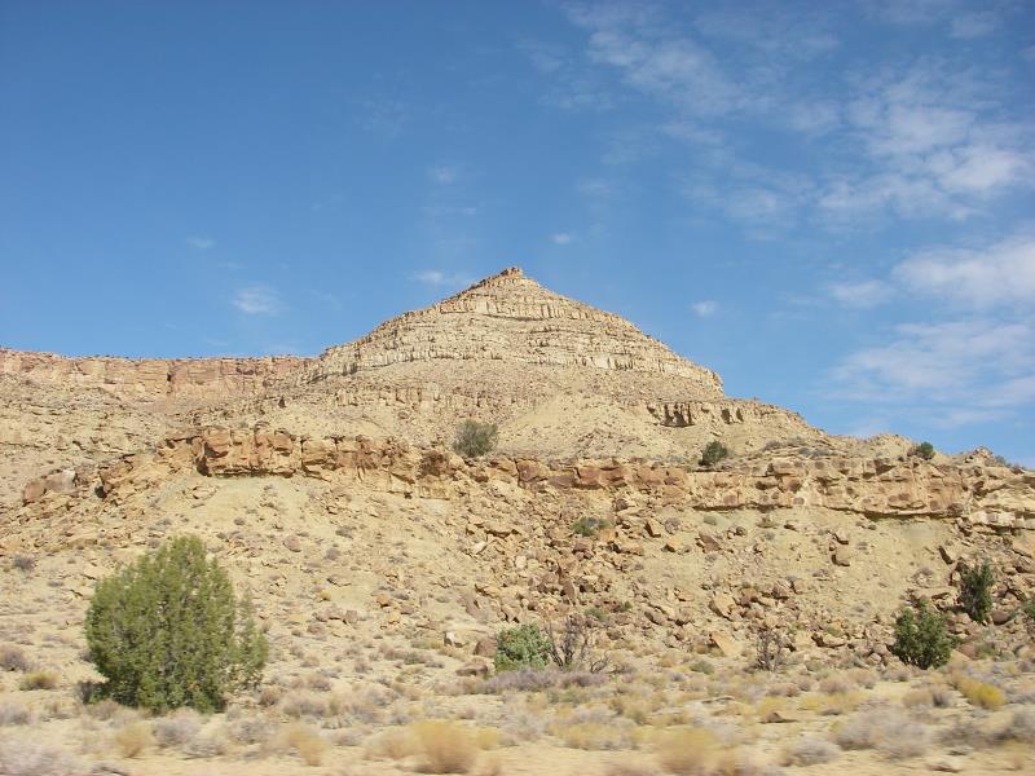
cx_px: 518
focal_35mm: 38
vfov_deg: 37.7
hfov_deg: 49.0
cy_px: 388
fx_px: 1136
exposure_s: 1/250
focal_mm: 6.3
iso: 64
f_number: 6.6
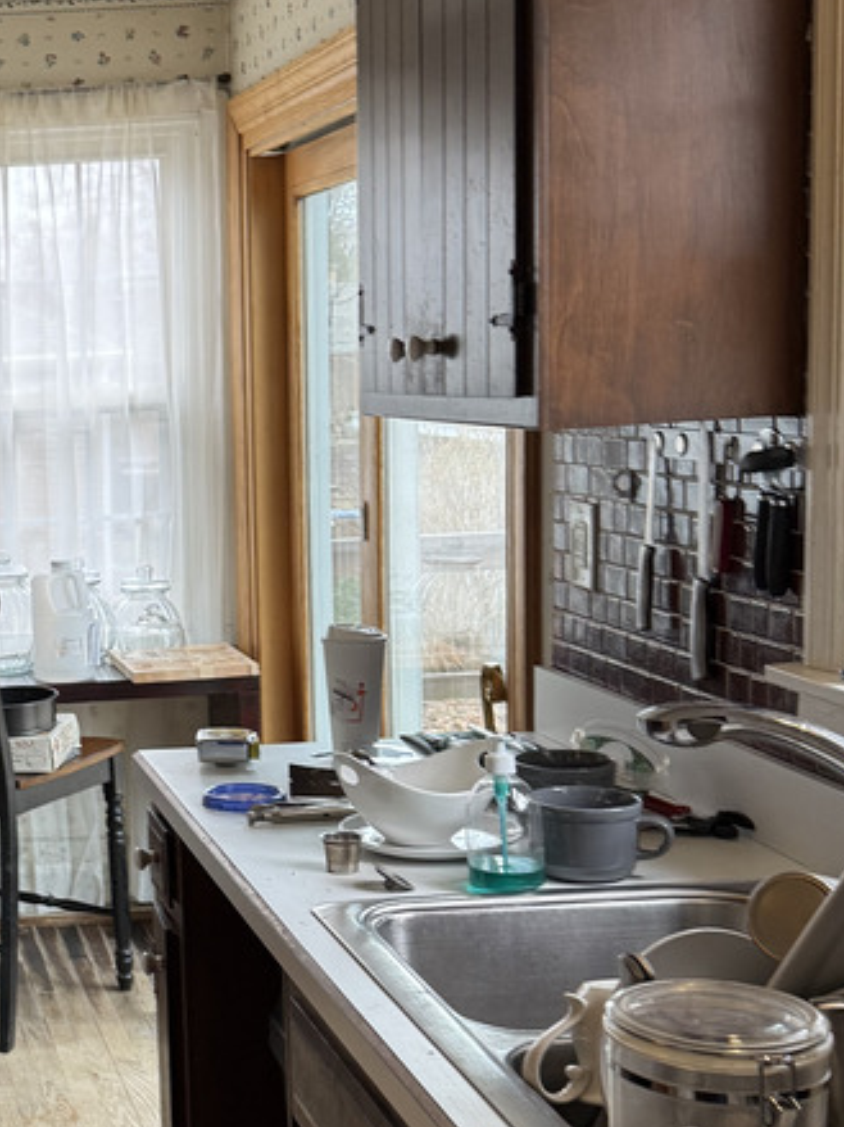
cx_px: -115
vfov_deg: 32.7
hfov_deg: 23.1
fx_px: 1919
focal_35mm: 59
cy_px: 639
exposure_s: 1/60
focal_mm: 6.76
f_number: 1.78
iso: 125
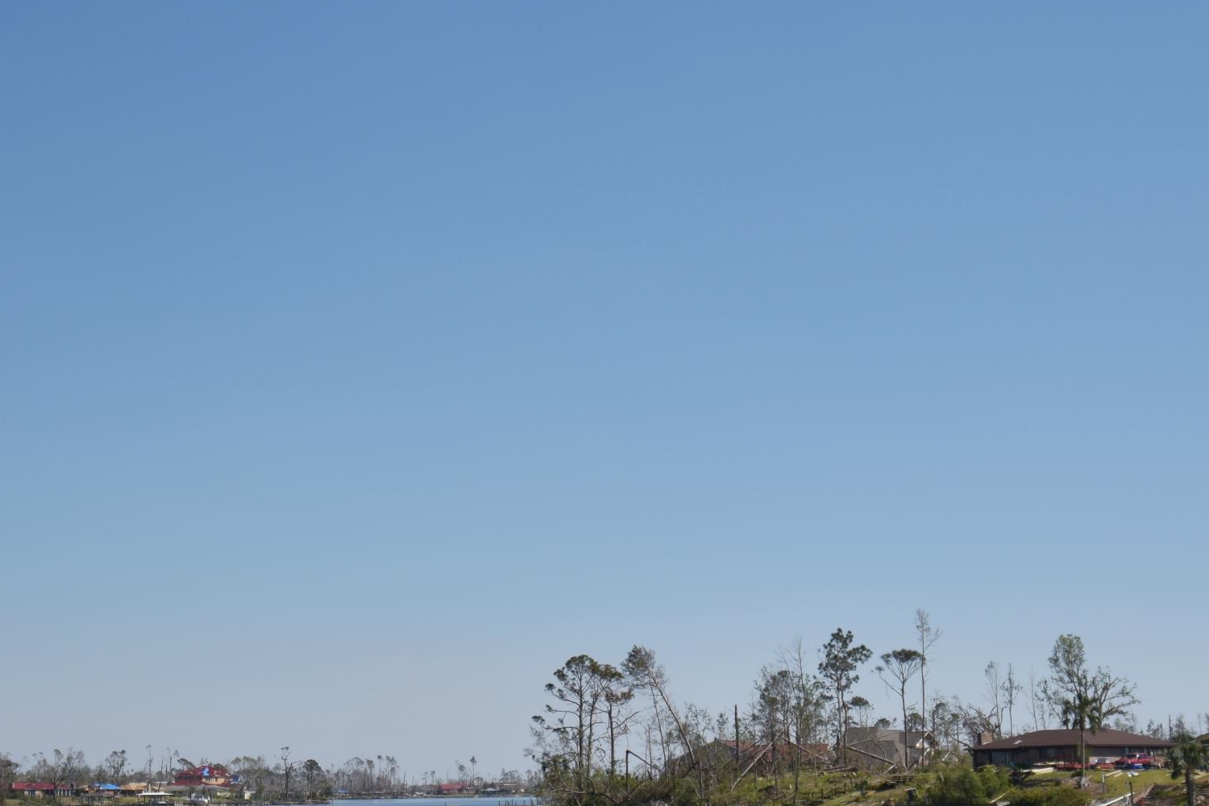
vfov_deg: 22.5
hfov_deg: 33.4
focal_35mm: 60
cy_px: 553
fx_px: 2015
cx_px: 596
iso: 100
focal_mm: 20
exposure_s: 1/1000
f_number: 5.6
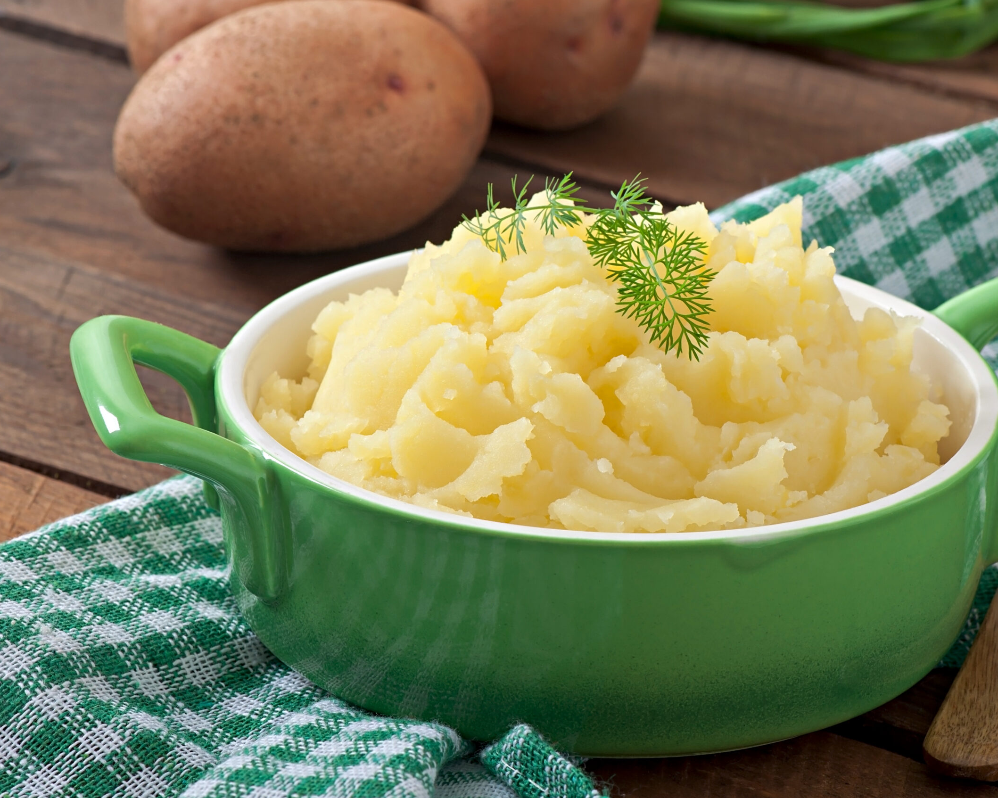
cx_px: 589
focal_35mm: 179
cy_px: 400
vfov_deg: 8.7
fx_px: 5274
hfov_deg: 10.8
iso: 100
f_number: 13
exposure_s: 1/200
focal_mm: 105
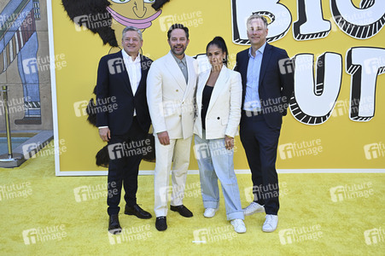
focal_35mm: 35
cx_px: 192
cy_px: 128
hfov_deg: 54.5
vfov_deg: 37.8
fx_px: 374
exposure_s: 1/200
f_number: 7.1
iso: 640
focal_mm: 35
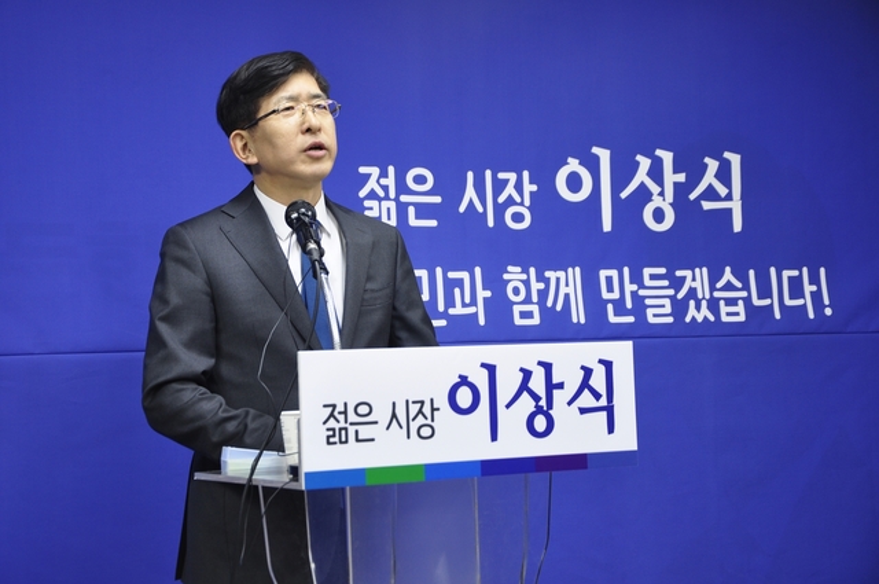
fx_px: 1390
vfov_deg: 23.7
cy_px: 292
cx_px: 440
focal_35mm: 57
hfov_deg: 35.1
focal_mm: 38
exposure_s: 1/15
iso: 250
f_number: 4.5
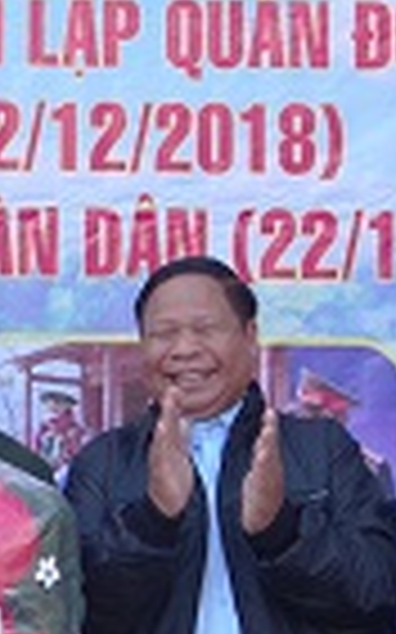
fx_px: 2161
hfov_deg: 10.3
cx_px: -122
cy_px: 420
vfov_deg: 16.7
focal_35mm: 125
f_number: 7.1
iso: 400
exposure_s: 1/125
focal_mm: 18
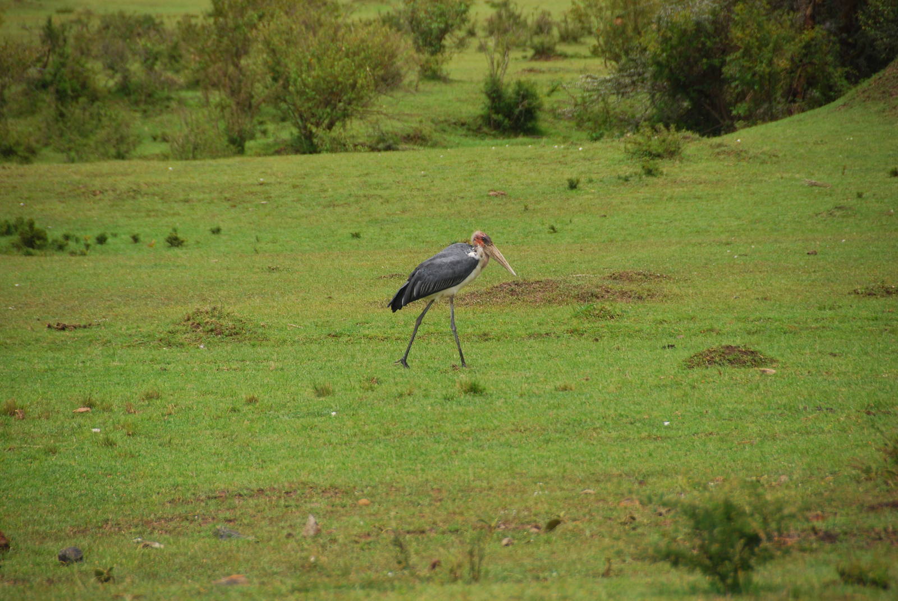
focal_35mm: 300
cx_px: 449
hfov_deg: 6.9
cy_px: 300
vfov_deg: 4.6
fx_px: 7492
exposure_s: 1/640
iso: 200
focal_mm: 200
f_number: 5.6
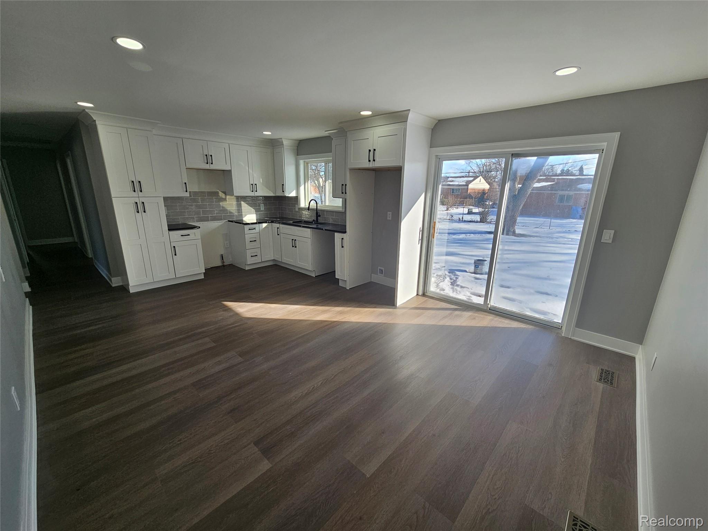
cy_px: 266
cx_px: 354
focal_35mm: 13
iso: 50
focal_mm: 2.2
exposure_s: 1/404
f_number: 2.2
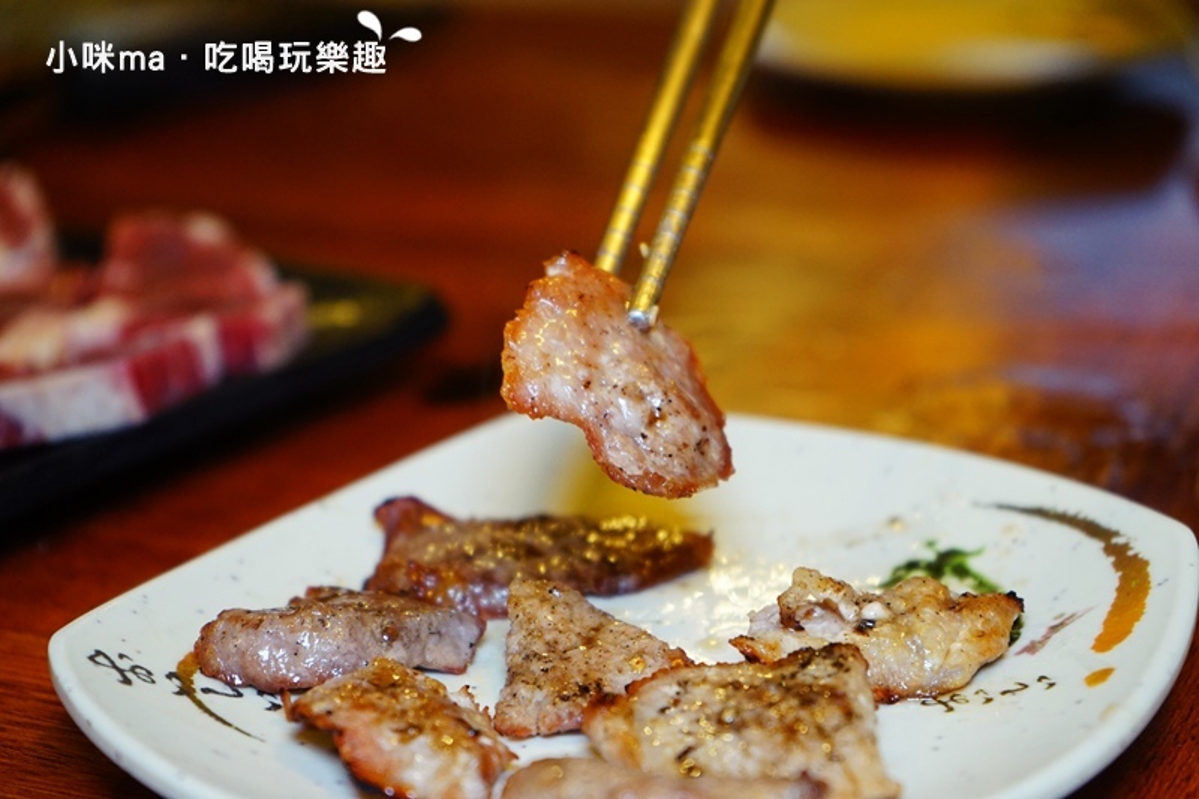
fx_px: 2331
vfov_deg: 19.4
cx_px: 600
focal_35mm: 70
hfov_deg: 28.8
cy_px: 400
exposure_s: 1/80
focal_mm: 70
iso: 1600
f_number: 5.6
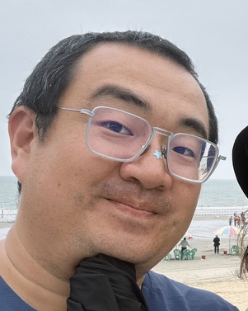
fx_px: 560
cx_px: 262
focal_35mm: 61
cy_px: 188
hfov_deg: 23.6
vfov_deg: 30.9
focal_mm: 2.69
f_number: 1.9
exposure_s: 1/142
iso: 32
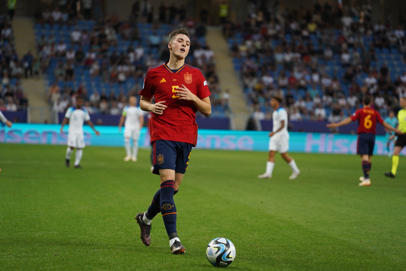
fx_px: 2255
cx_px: 203
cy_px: 136
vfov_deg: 6.9
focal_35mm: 200
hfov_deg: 10.3
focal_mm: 200
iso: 2000
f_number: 4
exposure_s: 1/1000
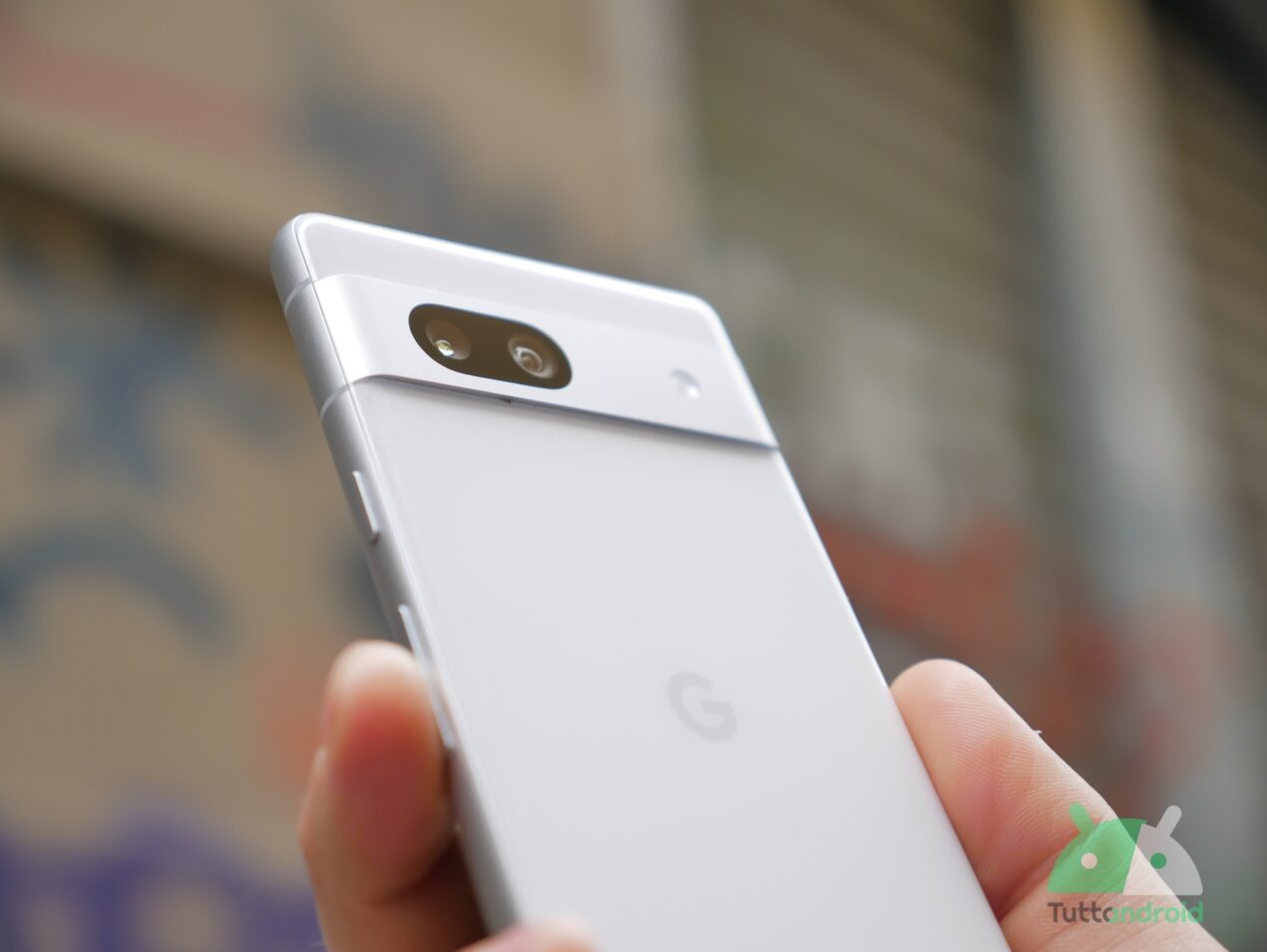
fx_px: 2564
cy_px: 476
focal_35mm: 70
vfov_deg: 21.0
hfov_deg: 27.8
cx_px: 634
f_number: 2.8
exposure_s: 1/320
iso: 400
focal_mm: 35
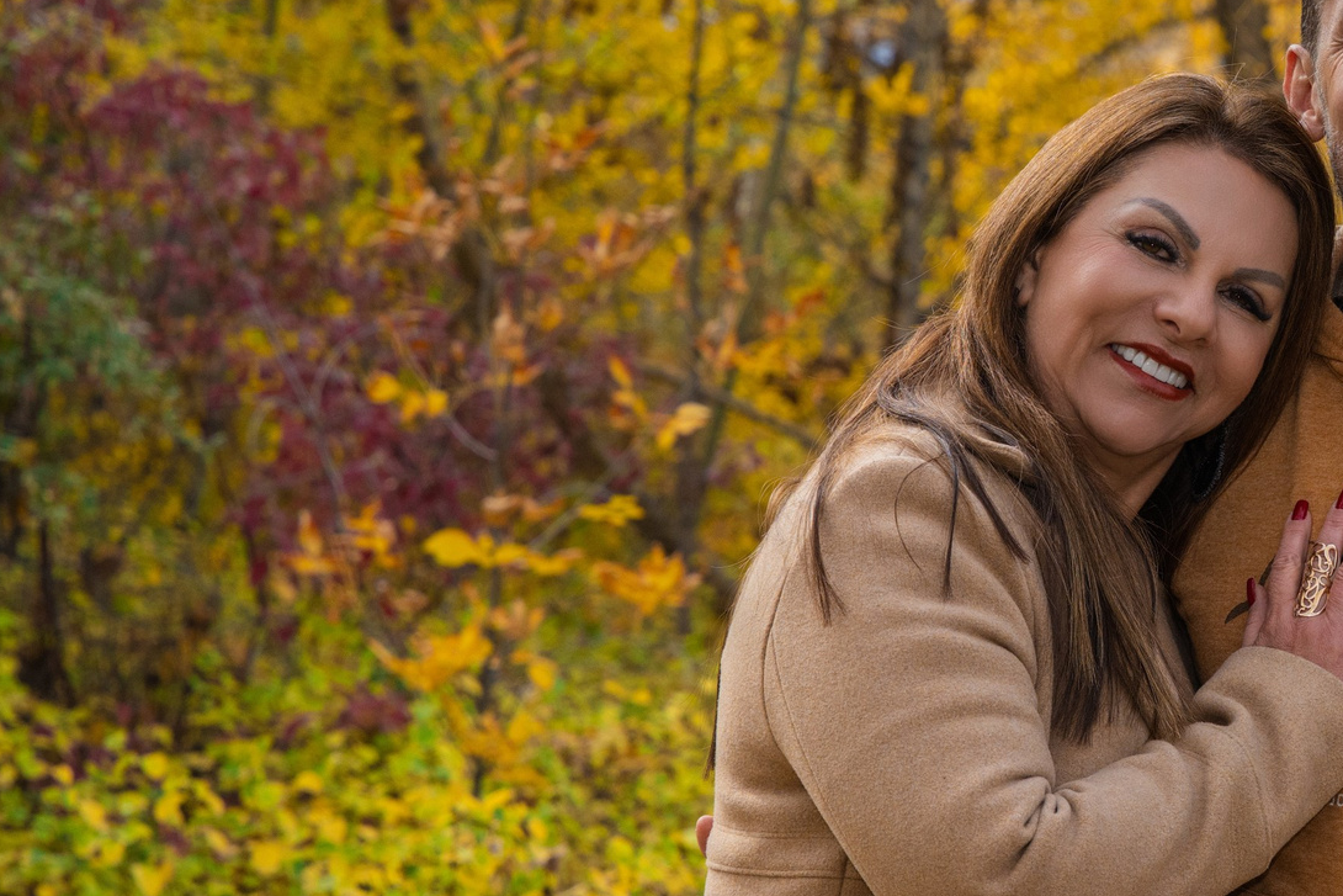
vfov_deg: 8.8
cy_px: 443
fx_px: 5844
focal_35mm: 157
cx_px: 1376
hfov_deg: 12.9
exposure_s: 1/640
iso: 320
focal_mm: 66.7
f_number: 5.6
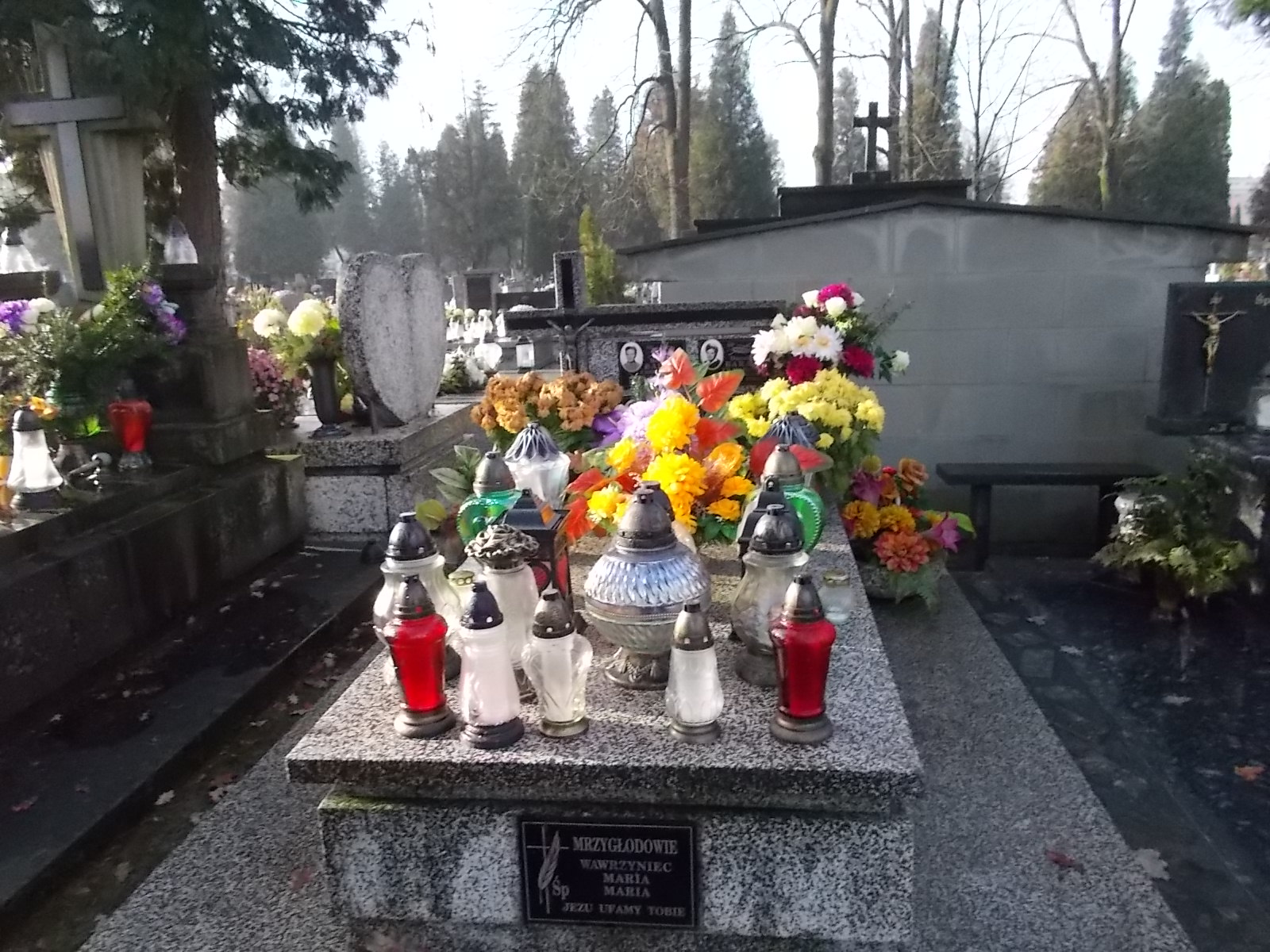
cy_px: 476
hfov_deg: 67.3
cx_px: 635
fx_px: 954
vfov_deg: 53.1
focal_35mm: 26
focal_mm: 4.6
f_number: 8
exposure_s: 1/125
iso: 400
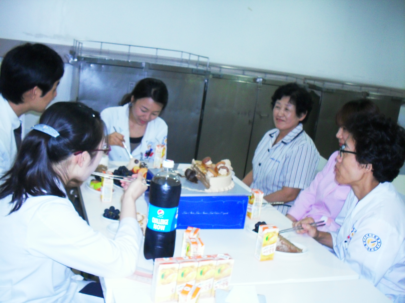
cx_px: 202
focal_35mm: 38
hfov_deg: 49.0
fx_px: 445
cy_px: 152
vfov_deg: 37.7
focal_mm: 6.3
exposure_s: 1/45
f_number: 2.8
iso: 200
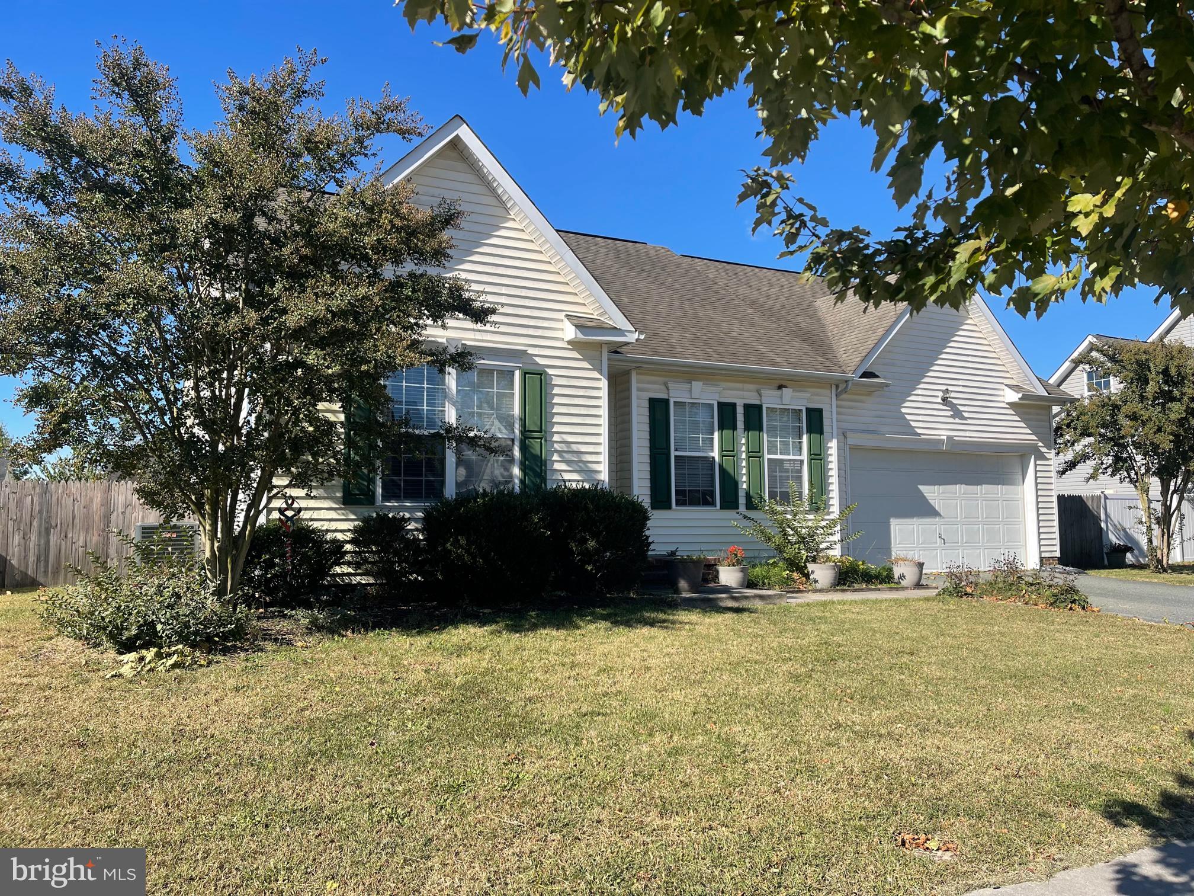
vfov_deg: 53.1
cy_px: 448
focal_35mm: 26
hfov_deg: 67.3
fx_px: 897
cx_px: 597
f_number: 1.6
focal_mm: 5.1
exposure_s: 1/2488
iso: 32
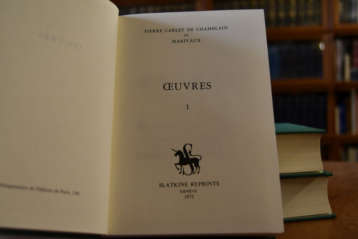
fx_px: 388
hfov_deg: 49.6
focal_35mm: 39
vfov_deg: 34.2
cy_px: 120
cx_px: 179
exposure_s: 1/200
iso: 800
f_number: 4
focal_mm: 26
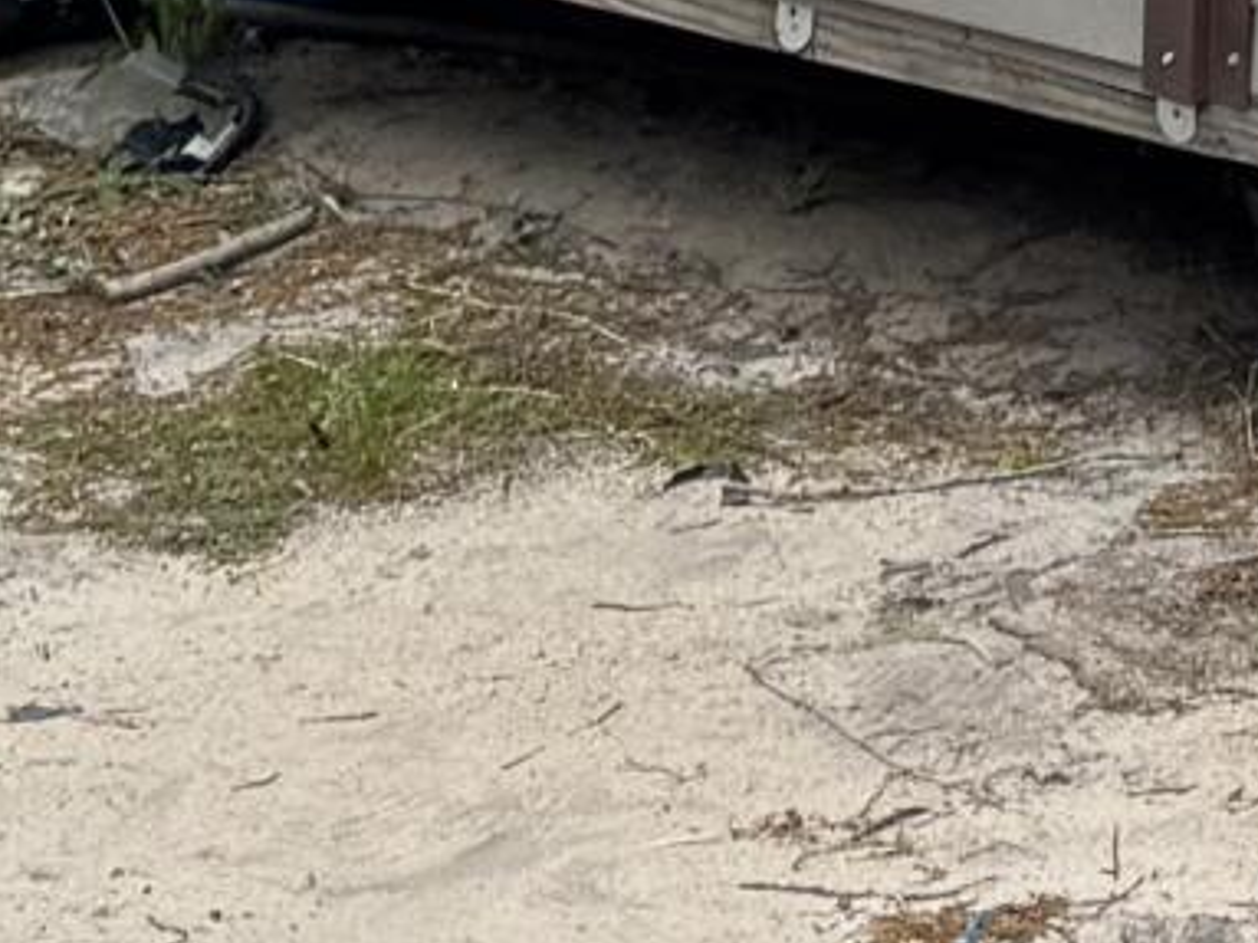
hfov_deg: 10.0
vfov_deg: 7.2
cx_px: 2135
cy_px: -1692
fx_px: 6830
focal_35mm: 188
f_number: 1.78
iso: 80
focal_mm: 6.76
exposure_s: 1/1311
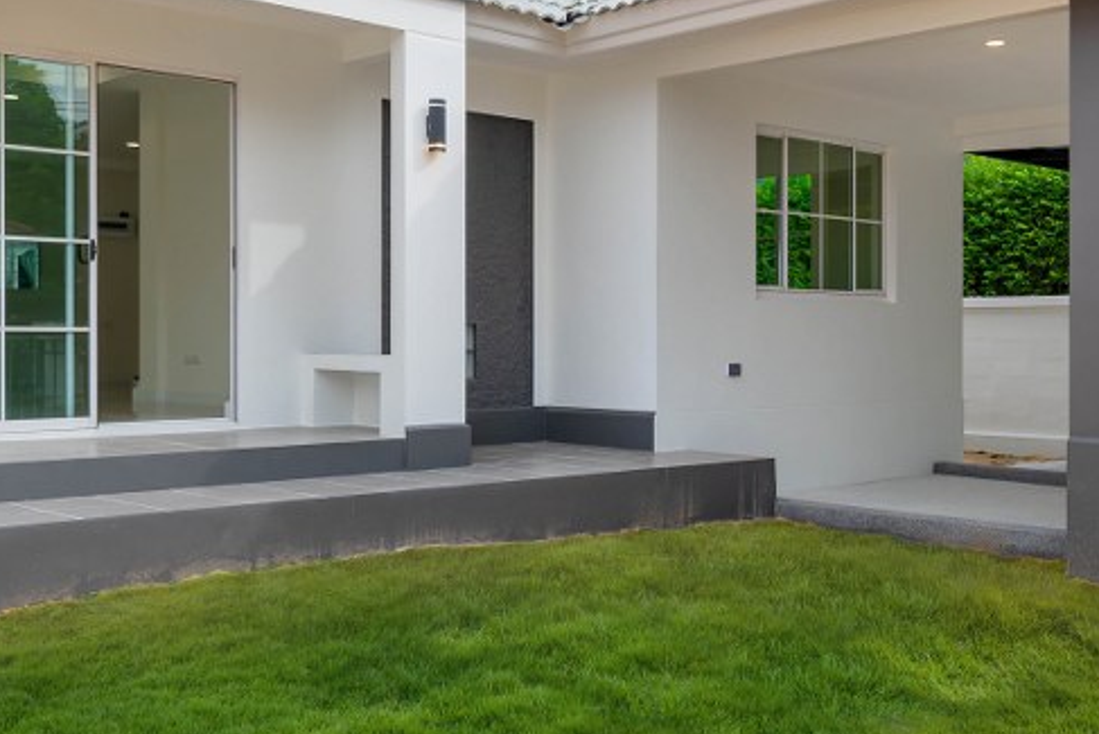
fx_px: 1282
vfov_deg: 31.8
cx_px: 603
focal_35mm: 42
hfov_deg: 46.3
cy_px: 305
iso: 100
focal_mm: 16
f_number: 5.6
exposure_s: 1/320
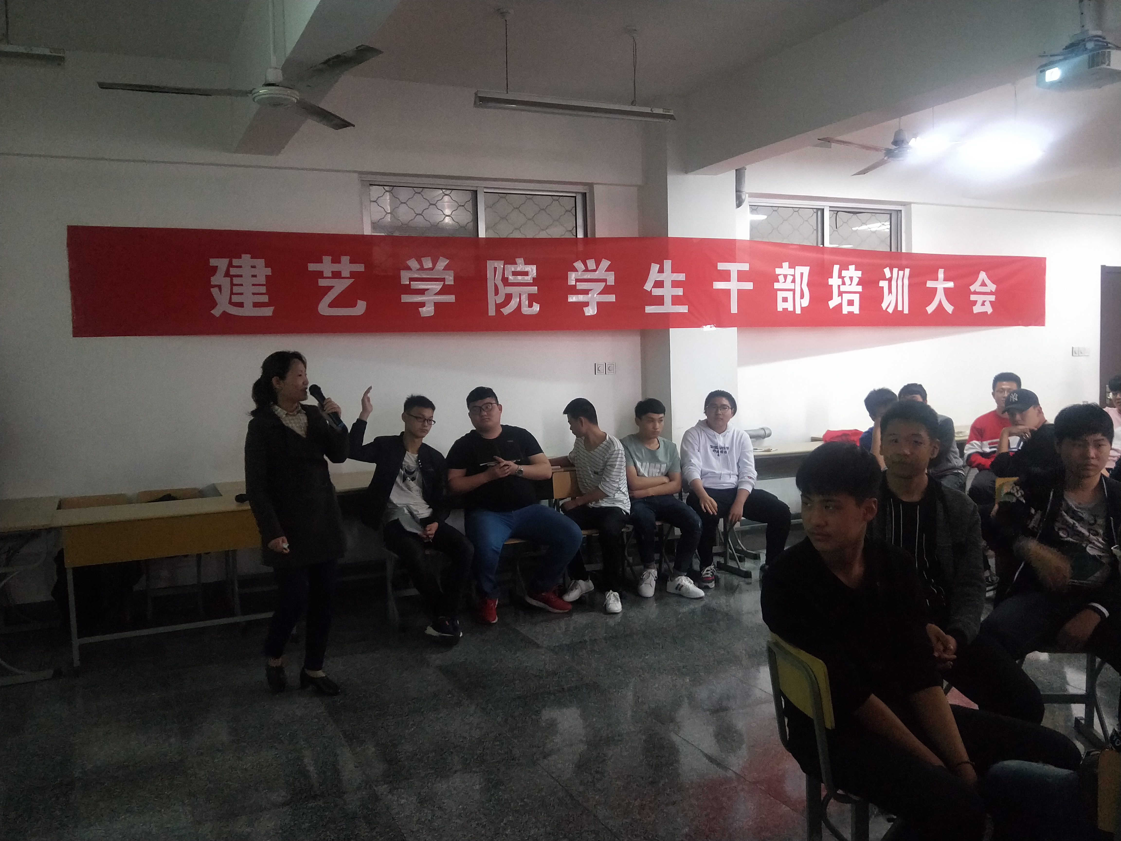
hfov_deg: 69.4
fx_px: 810
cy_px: 420
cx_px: 560
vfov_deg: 54.9
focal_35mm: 25
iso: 471
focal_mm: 4.27
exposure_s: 1/33
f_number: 1.7
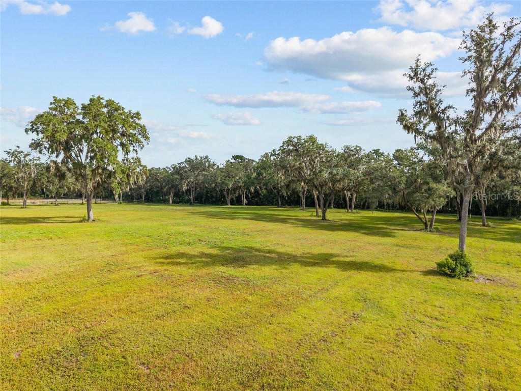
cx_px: 260
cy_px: 196
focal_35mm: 24
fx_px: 361
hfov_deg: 71.6
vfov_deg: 56.8
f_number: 1.8
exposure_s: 1/3200
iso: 210
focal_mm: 8.67
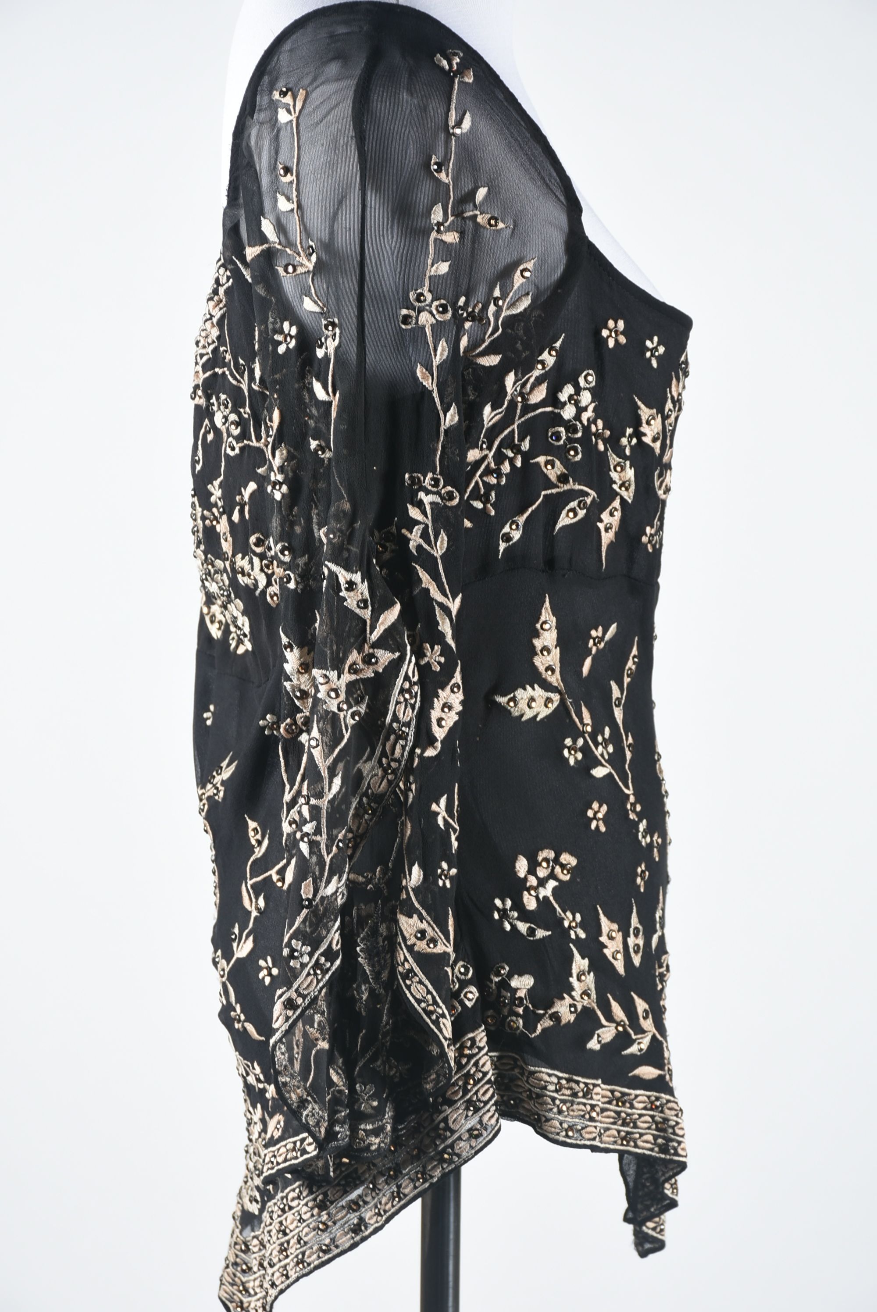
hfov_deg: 13.1
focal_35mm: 105
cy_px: 656
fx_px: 3829
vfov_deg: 19.4
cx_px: 438
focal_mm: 70
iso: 200
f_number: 9
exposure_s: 1/125
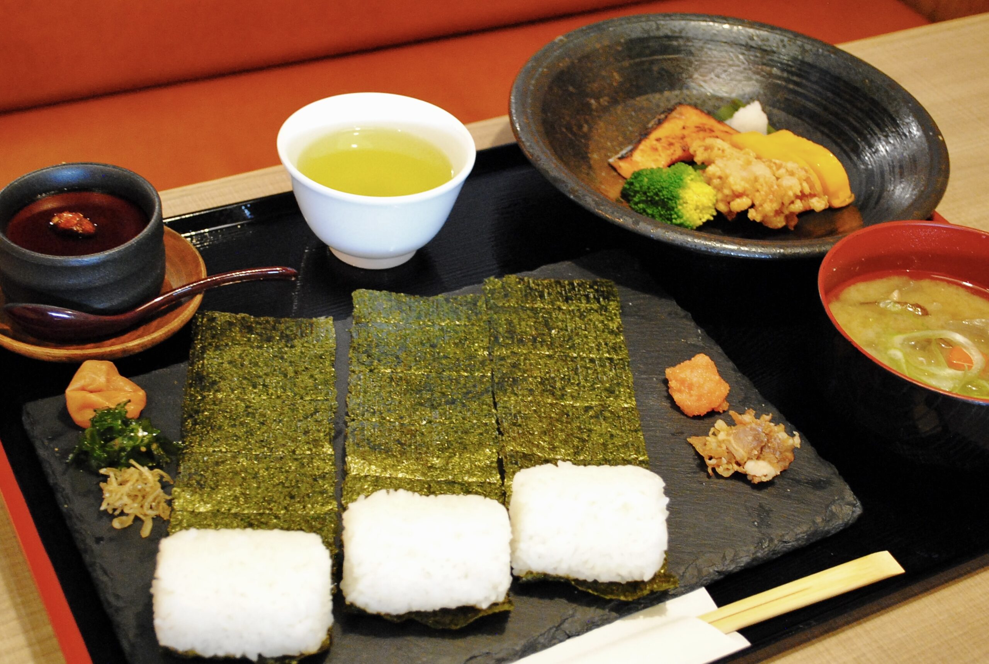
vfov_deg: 26.6
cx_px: 494
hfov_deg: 38.8
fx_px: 1404
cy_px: 332
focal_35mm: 51
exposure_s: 1/25
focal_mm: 34
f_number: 5
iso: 1600
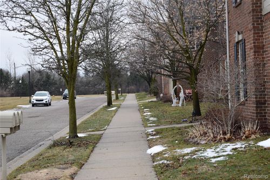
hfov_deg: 26.0
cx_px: 135
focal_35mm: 78
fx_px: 585
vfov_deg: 17.5
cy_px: 90
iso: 400
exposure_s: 1/160
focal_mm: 52
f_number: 6.3
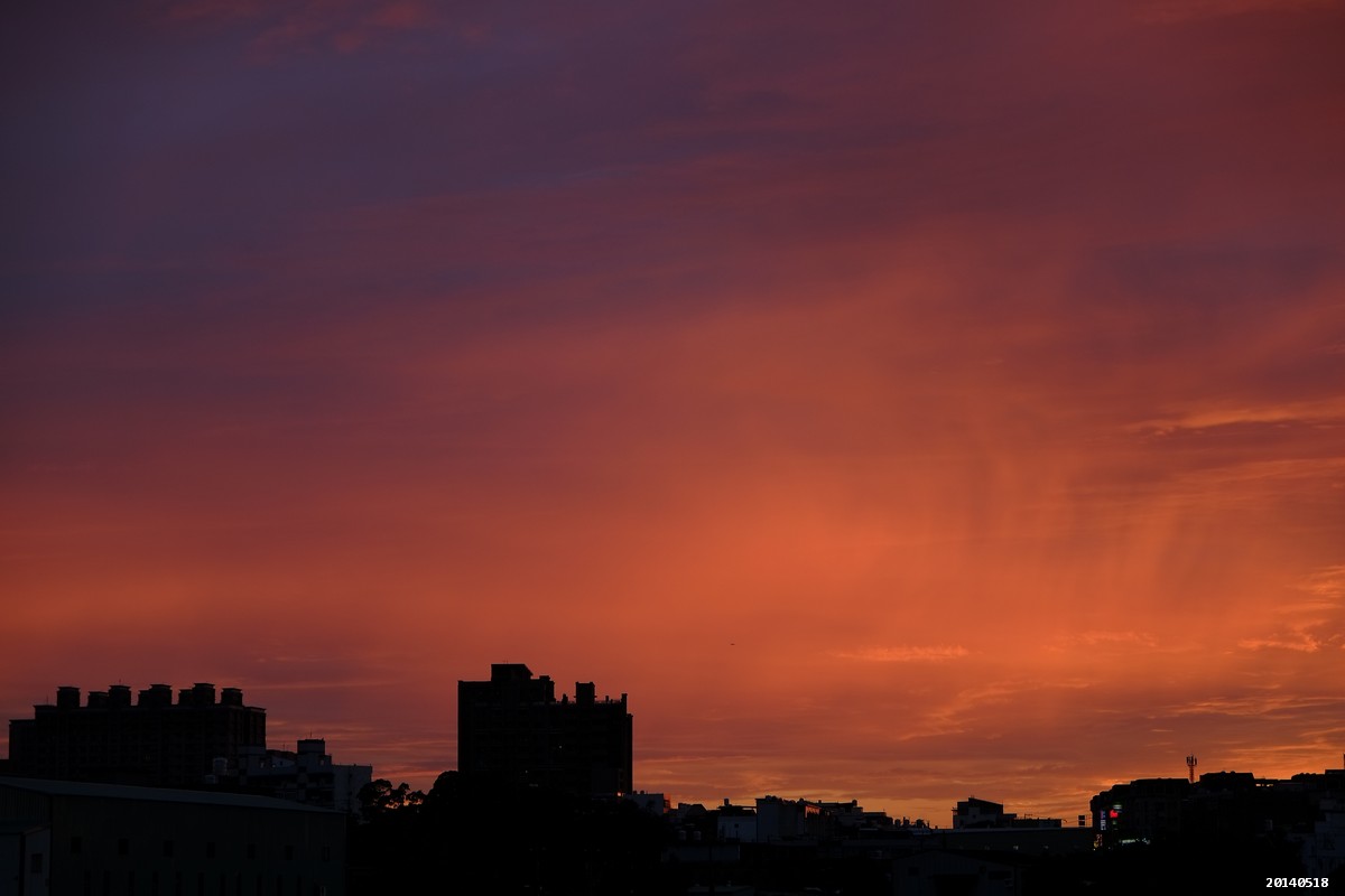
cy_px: 448
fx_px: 3101
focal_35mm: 83
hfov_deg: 24.5
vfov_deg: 16.5
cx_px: 672
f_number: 4.5
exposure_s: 1/60
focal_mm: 55
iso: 100
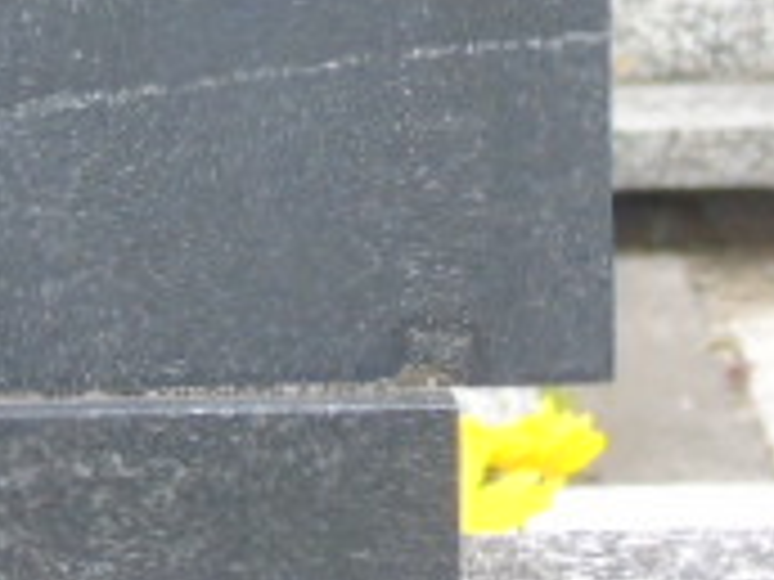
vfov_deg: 2.5
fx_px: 13460
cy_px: -382
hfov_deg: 3.3
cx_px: -536
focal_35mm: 602
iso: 400
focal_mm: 29
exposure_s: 1/100
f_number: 4.9
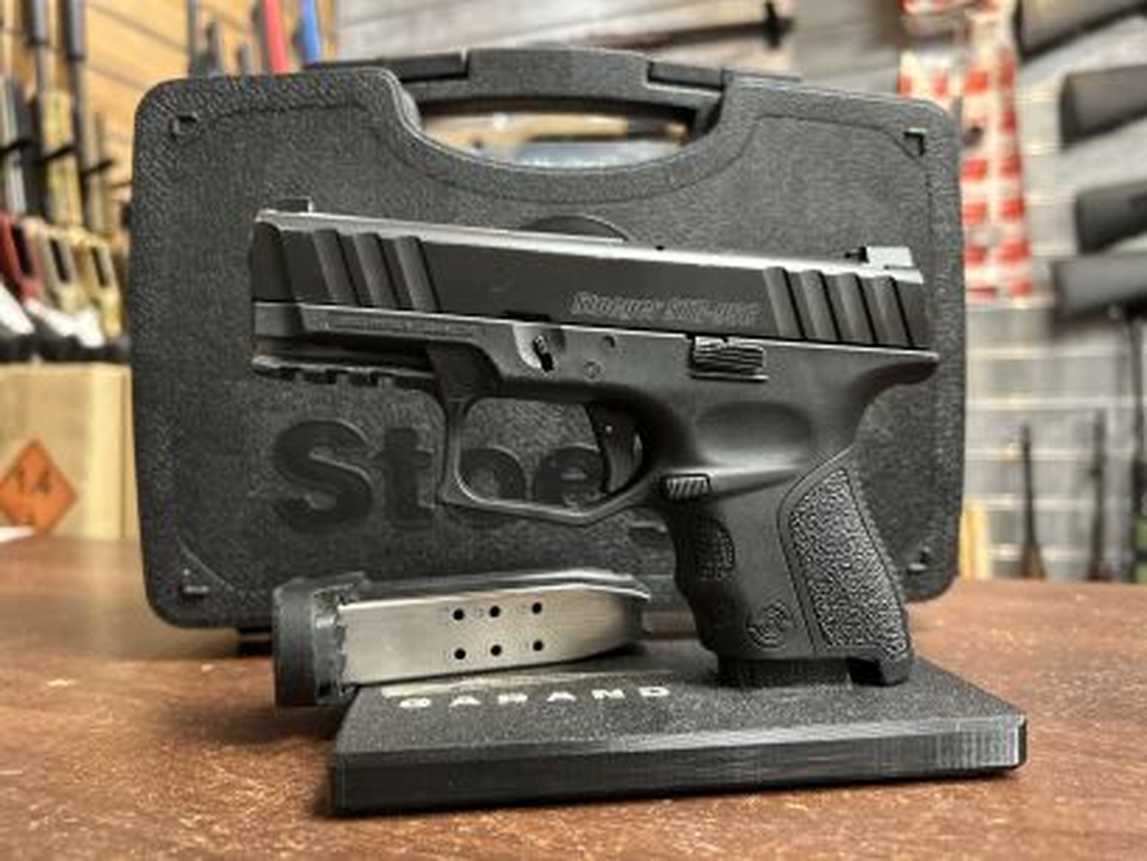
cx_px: 574
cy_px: 430
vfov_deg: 53.1
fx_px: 862
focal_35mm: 26
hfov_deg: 67.3
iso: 400
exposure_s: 1/50
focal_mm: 5.7
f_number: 1.5
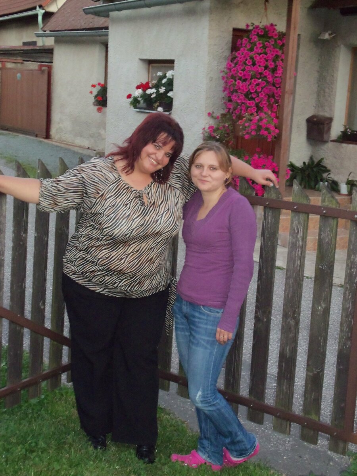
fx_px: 853
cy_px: 238
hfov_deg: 23.7
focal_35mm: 62
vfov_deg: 31.2
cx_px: 178
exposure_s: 1/30
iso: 250
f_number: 4
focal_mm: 11.1
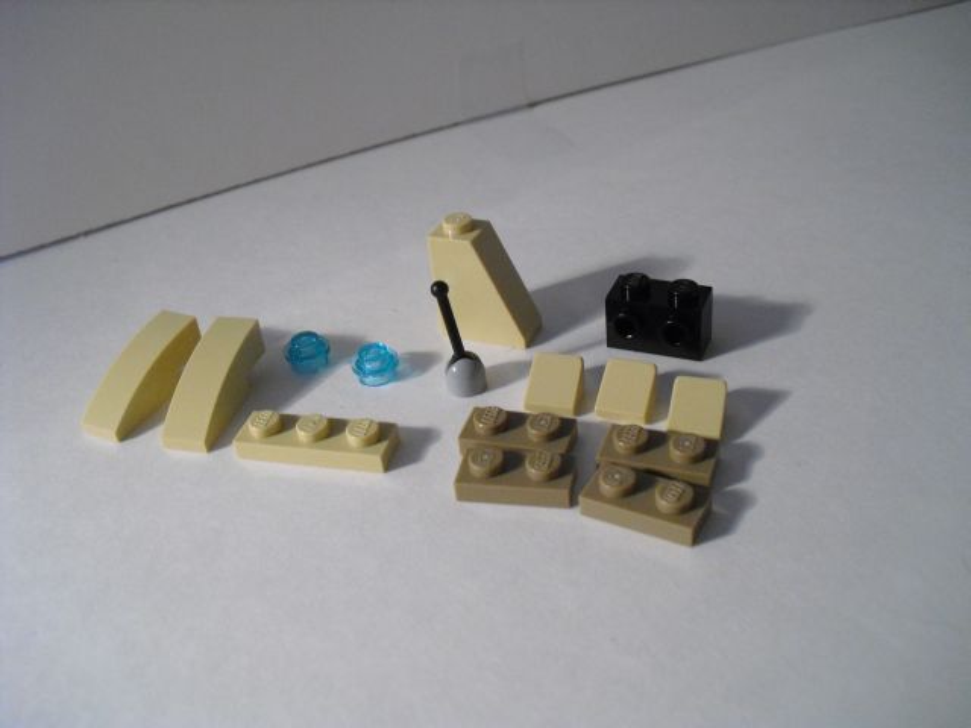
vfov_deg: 39.7
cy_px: 364
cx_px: 486
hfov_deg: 51.4
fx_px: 1010
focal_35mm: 36
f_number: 3.1
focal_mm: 6.3
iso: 400
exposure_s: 1/80
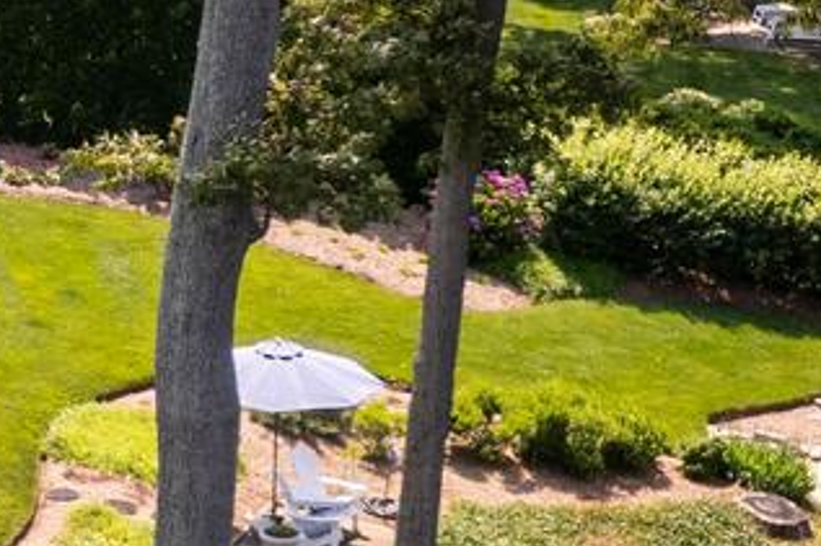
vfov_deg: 9.6
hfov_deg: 13.3
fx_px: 3237
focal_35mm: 142
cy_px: 189
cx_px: -575
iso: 100
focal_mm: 8.38
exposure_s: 1/1250
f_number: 2.8
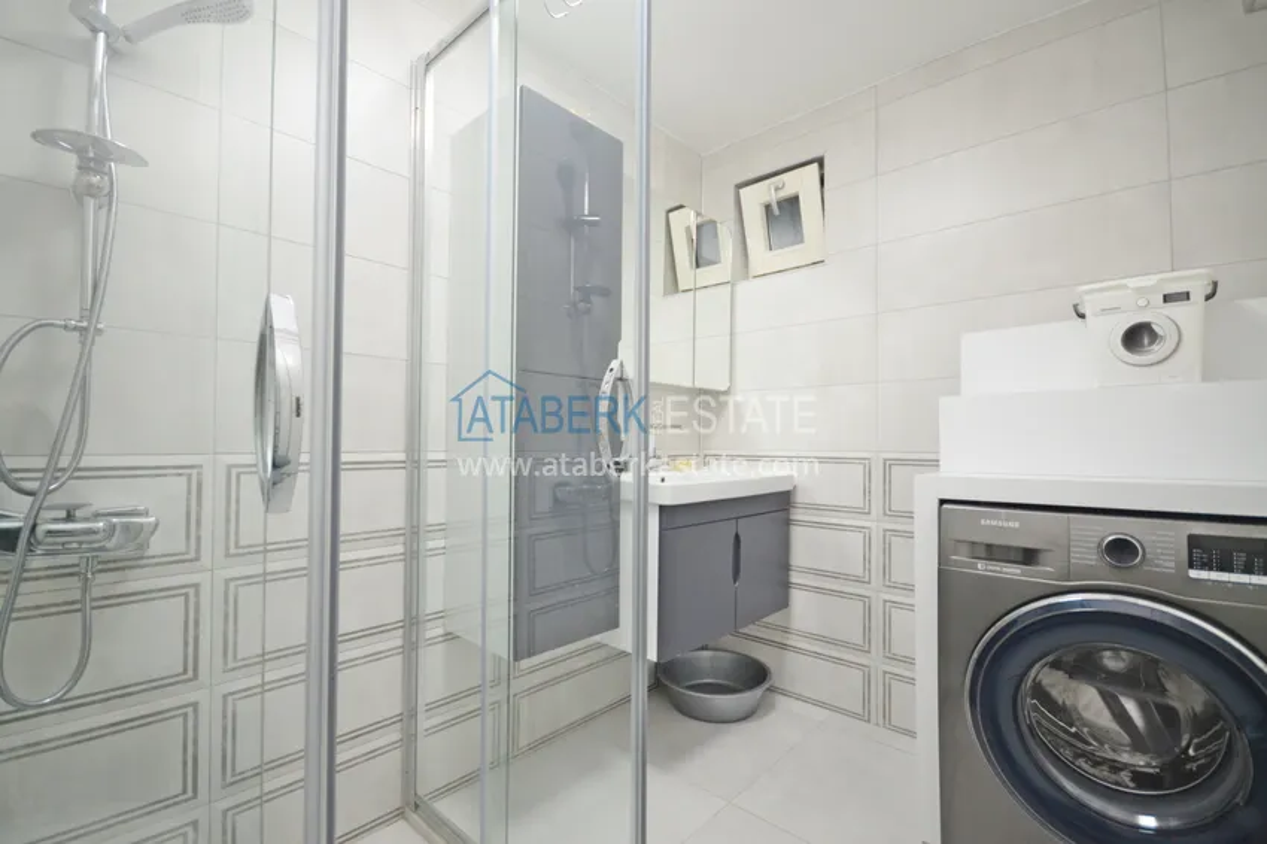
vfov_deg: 77.3
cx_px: 634
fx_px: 528
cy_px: 422
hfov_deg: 100.4
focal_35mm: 15
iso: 800
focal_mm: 10
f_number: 4
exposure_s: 1/60
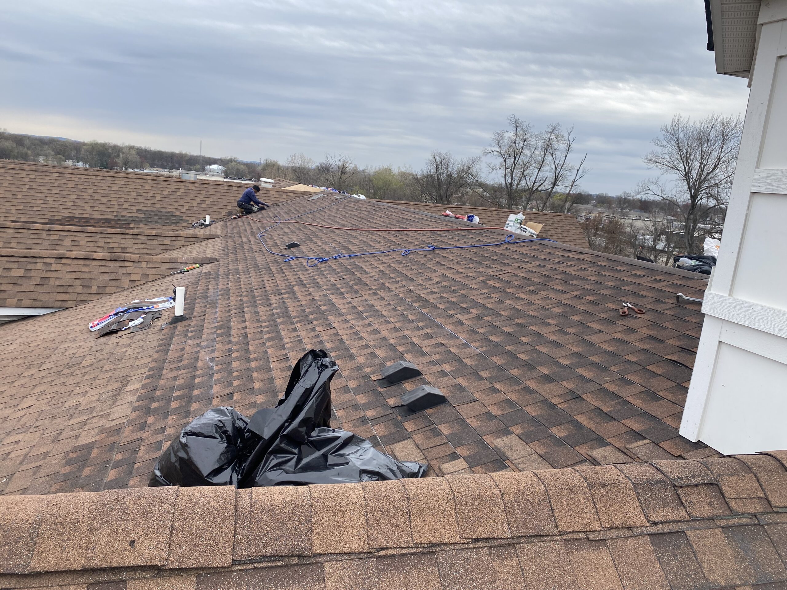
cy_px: 295
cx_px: 394
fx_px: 591
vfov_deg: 53.1
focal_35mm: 26
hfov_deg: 67.3
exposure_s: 1/706
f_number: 1.8
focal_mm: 4.25
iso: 32
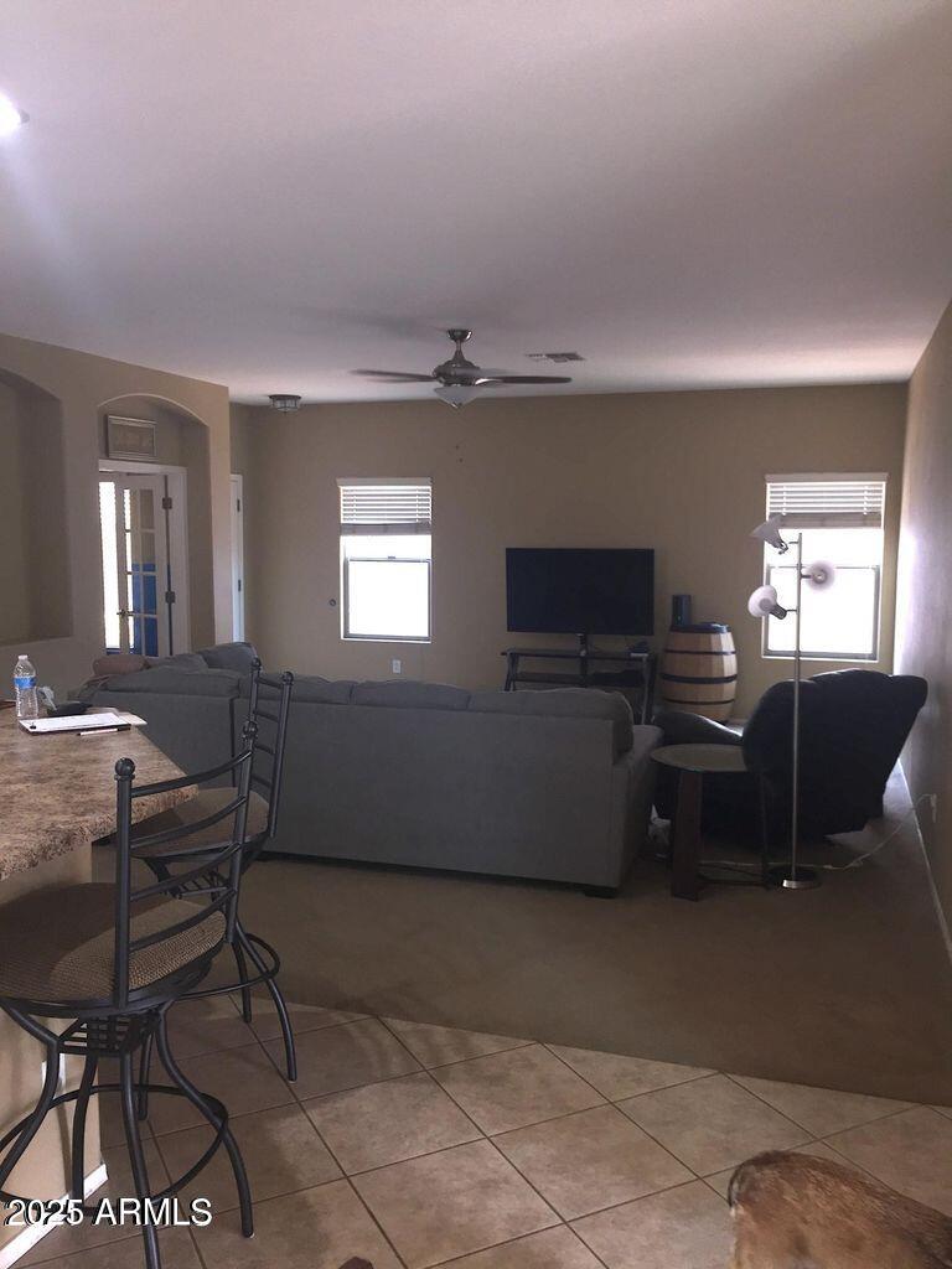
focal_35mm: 29
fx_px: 1063
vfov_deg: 61.7
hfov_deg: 48.2
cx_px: 476
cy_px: 634
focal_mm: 4.15
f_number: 2.2
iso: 50
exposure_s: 1/30
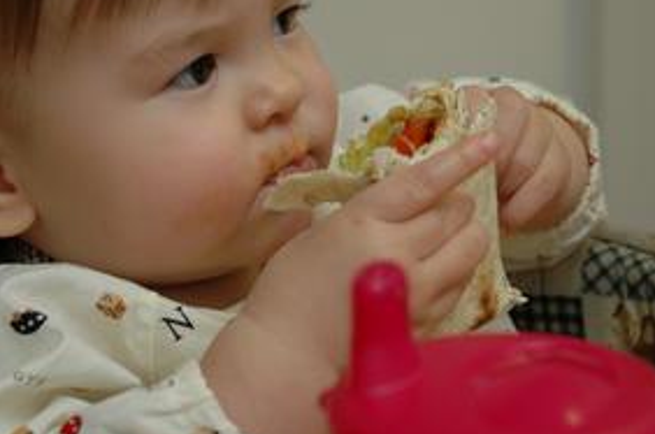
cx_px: 295
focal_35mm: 115
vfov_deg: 11.8
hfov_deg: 17.8
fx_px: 2089
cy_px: 103
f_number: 4.5
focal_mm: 48
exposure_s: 1/60
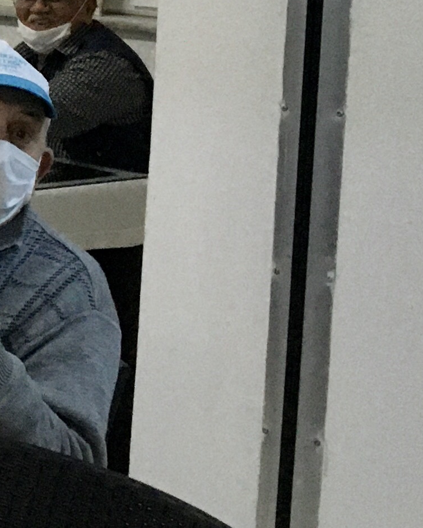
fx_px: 1893
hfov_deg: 10.9
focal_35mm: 121
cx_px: -587
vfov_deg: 15.7
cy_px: 52
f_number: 2.2
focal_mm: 4.15
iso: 200
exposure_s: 1/25
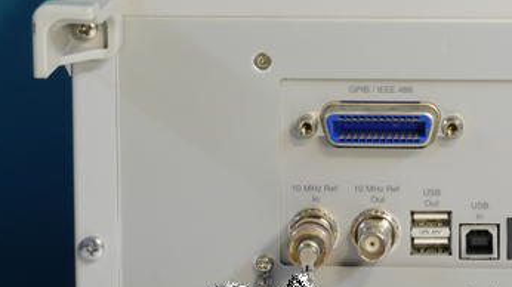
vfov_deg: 3.4
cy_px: 136
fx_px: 4789
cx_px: 263
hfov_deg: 6.1
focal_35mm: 353
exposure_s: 1/2
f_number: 14
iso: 400
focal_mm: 140
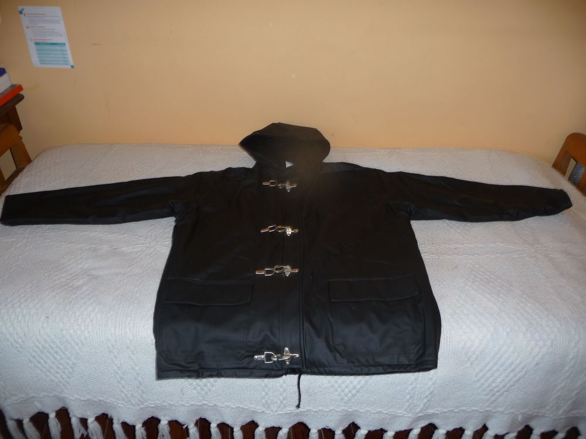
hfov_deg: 63.4
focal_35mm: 28
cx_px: 293
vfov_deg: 49.7
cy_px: 220
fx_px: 474
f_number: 3.3
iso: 100
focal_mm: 4.7
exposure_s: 1/30
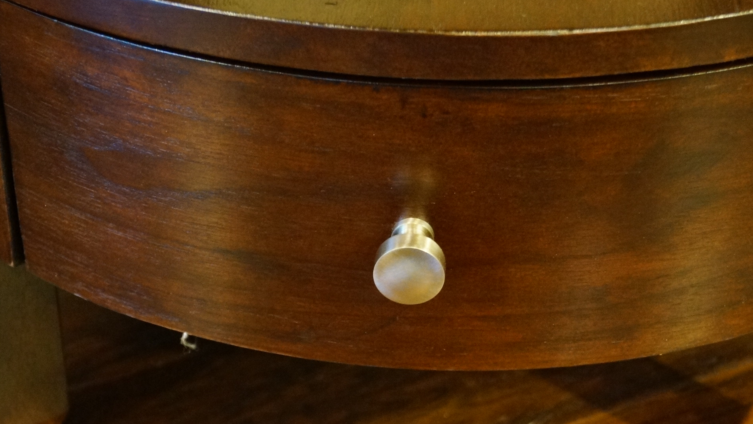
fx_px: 1810
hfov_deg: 23.5
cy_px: 234
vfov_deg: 13.3
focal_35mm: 91
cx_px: 422
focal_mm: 45
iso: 3200
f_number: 5.6
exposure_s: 1/4
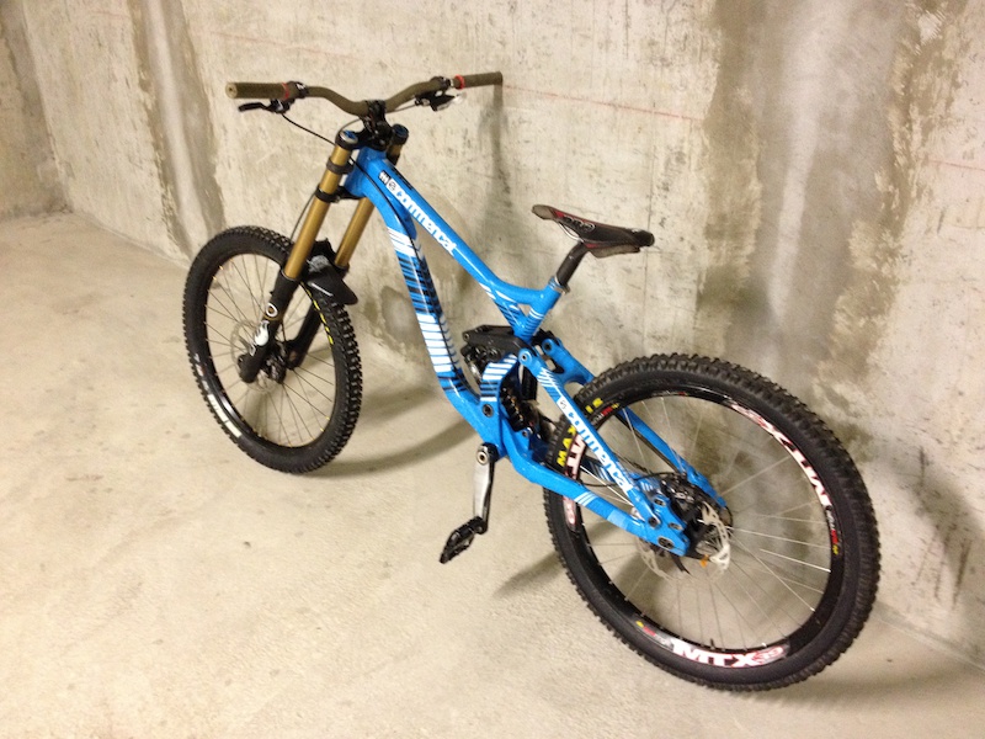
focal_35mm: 35
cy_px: 370
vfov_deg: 40.7
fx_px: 996
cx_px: 492
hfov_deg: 52.6
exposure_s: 1/20
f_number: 2.4
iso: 320
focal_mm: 4.28
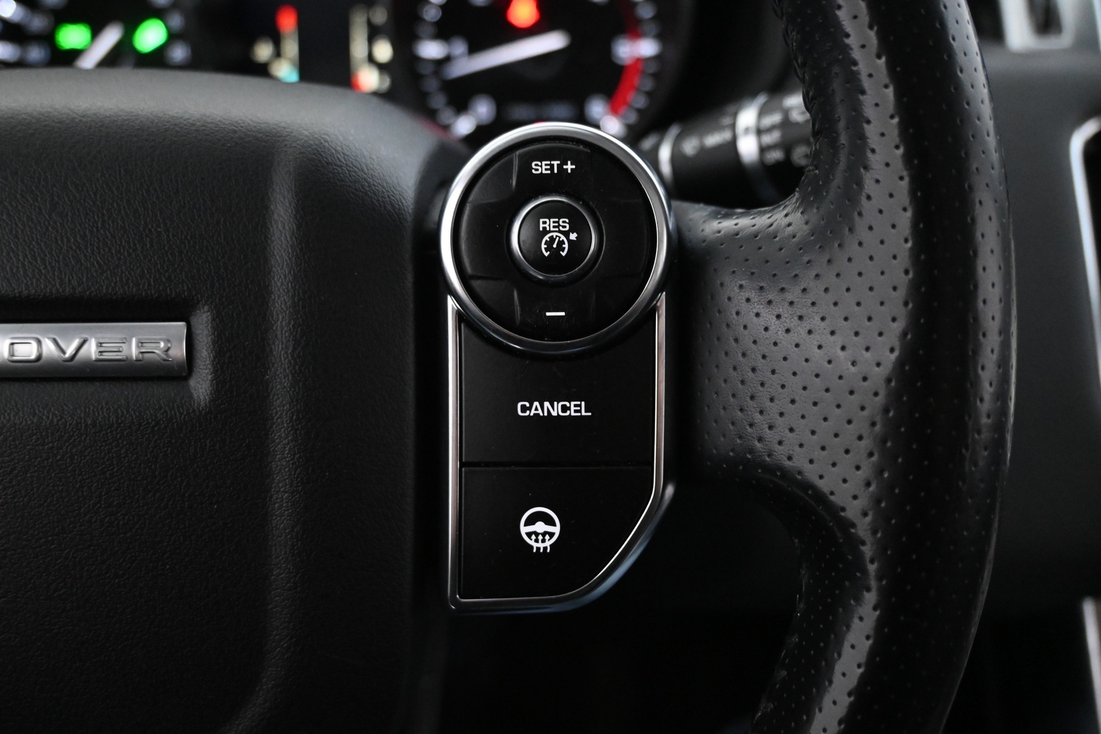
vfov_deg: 40.8
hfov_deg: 58.3
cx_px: 550
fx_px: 986
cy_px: 367
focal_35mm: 32
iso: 5000
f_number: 4
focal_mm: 21.5
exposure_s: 1/30
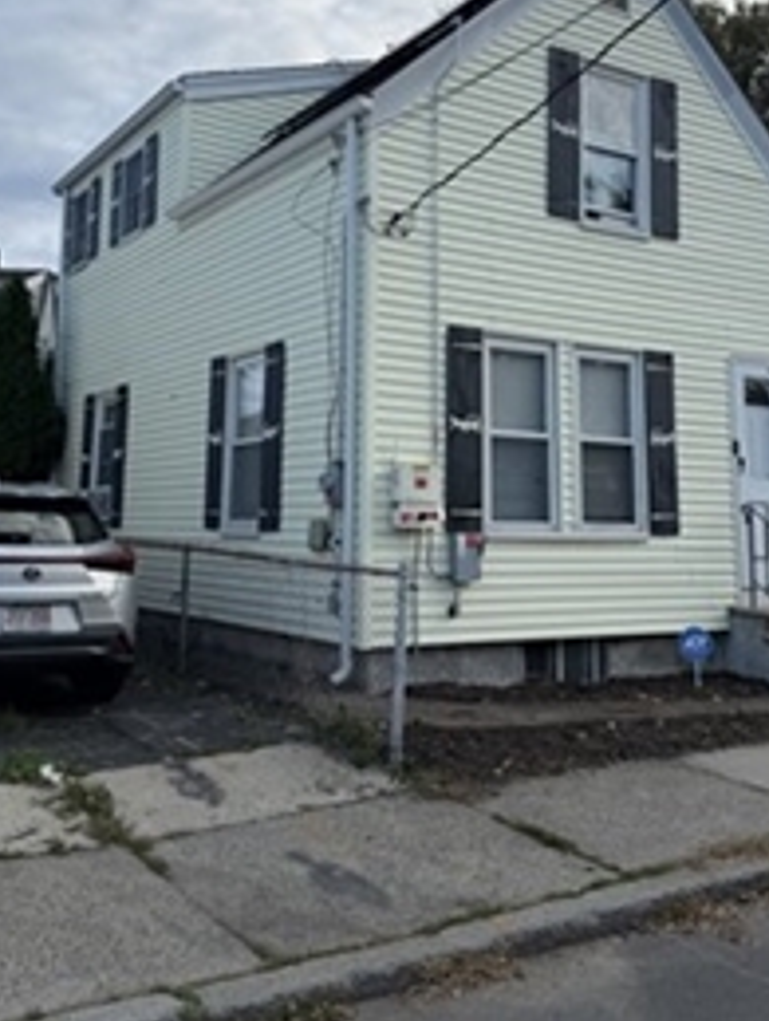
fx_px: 1093
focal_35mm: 37
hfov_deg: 38.7
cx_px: 426
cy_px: 361
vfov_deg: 49.4
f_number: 1.78
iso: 80
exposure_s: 1/3021
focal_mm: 6.76
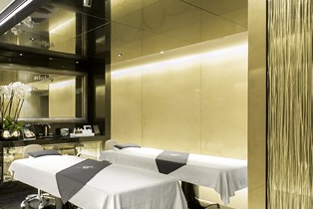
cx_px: 100
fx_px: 278
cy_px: 119
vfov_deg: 41.1
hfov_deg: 57.1
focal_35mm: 32
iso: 100
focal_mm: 17
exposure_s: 1/2
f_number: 11
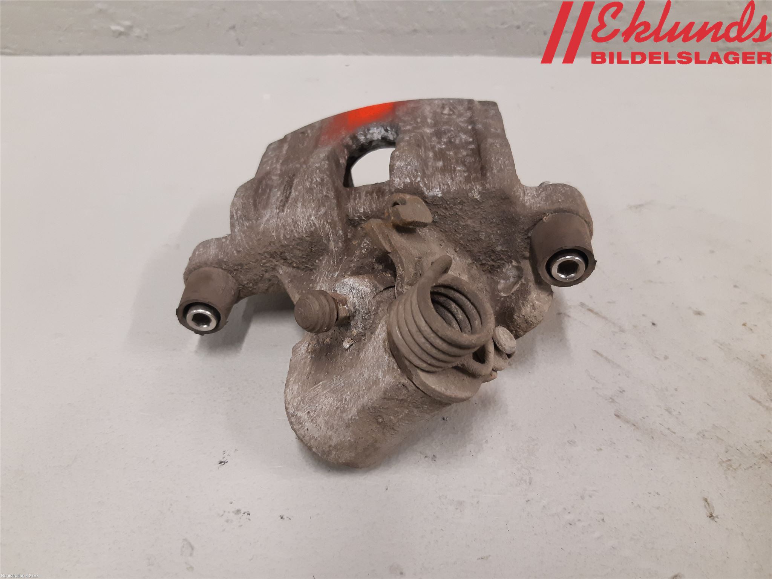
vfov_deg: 53.1
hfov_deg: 67.3
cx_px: 386
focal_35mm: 26
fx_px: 580
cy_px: 290
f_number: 1.7
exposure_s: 1/50
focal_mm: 3.93
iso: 200
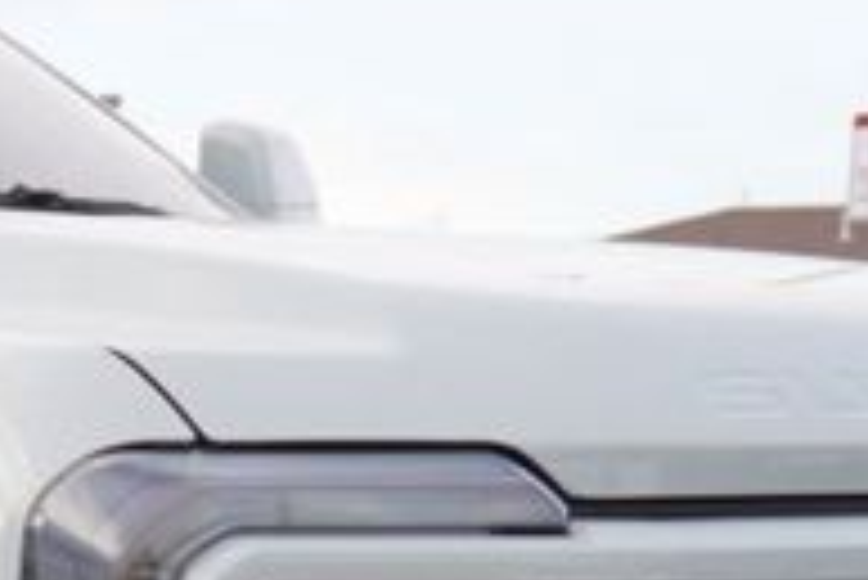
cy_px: 1057
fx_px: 4222
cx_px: -625
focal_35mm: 175
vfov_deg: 7.6
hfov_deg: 11.1
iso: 100
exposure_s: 1/60
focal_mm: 22
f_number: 4.5
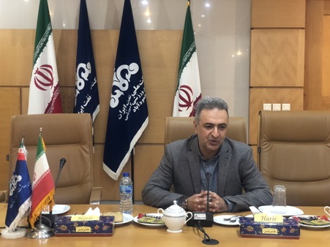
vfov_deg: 28.0
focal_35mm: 52
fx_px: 496
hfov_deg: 36.8
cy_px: 124
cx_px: 165
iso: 160
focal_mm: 6
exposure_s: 1/14
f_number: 2.4
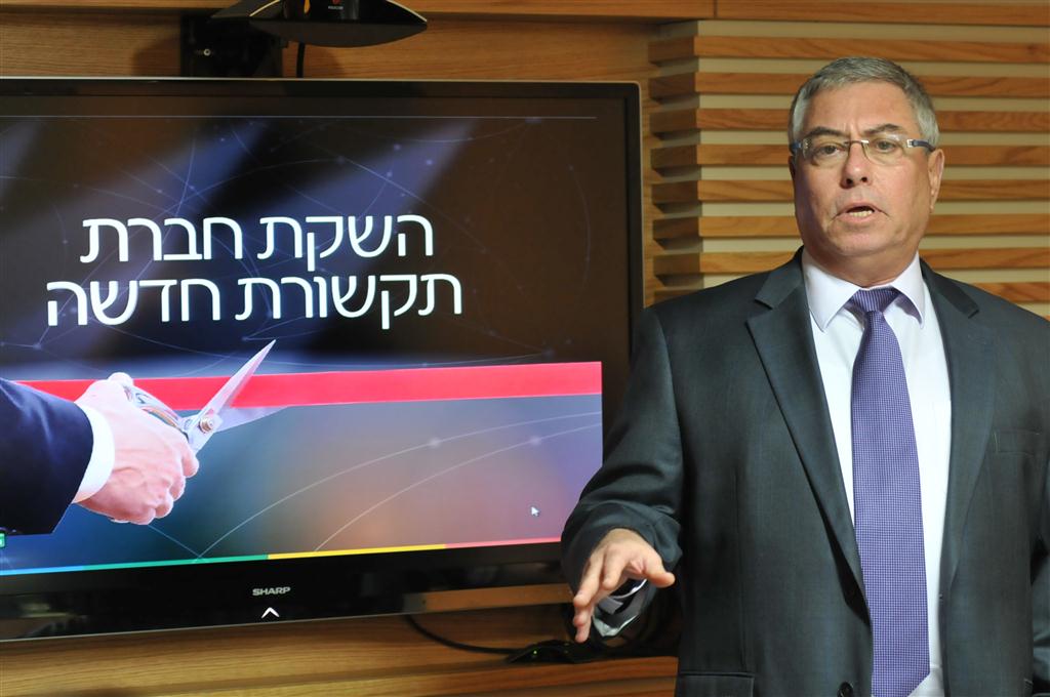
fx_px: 3496
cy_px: 348
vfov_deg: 11.4
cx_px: 525
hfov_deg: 17.1
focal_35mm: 120
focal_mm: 80
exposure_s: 1/60
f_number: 4.5
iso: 1000
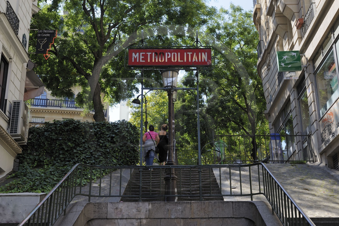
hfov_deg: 38.2
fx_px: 489
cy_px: 113
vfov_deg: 25.9
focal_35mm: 52
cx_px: 170
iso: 200
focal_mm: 52
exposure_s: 1/160
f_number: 7.1
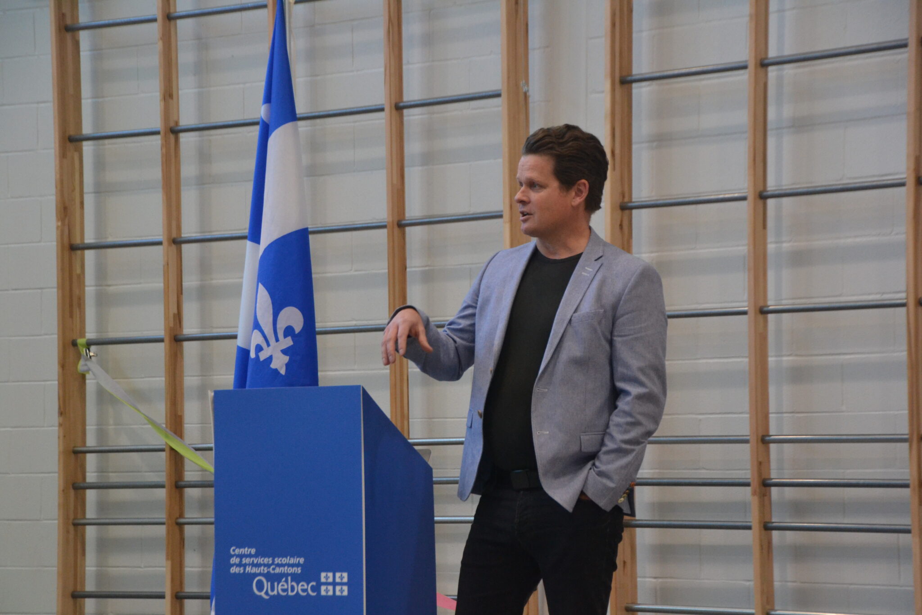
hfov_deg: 17.5
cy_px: 308
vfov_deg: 11.7
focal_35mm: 117
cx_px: 461
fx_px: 2996
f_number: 5.6
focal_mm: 78
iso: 1800
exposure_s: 1/125
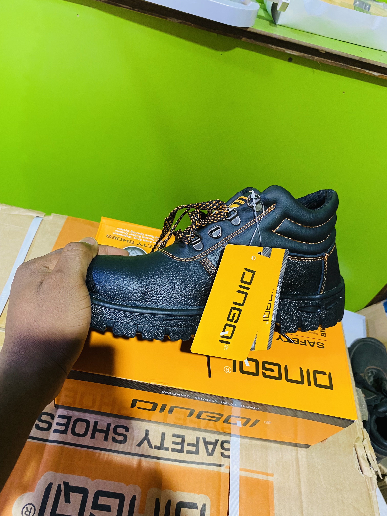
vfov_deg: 67.3
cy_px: 258
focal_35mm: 26
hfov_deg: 53.1
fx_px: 388
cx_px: 194
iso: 200
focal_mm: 4.25
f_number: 1.8
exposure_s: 1/50
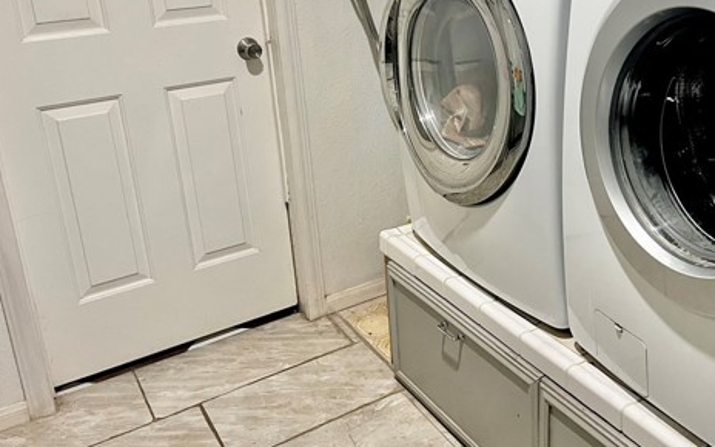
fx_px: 740
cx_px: 475
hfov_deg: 50.6
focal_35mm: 38
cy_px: 128
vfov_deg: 33.1
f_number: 1.6
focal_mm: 5.1
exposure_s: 1/60
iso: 250
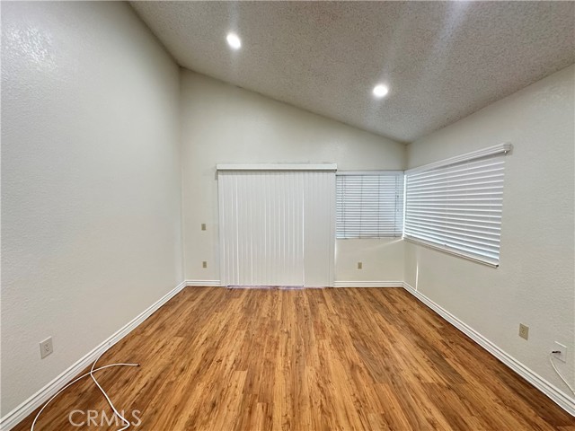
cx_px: 288
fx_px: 233
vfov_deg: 85.7
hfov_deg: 102.1
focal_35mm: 14
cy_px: 216
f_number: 2.2
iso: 500
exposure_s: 1/60
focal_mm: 2.22
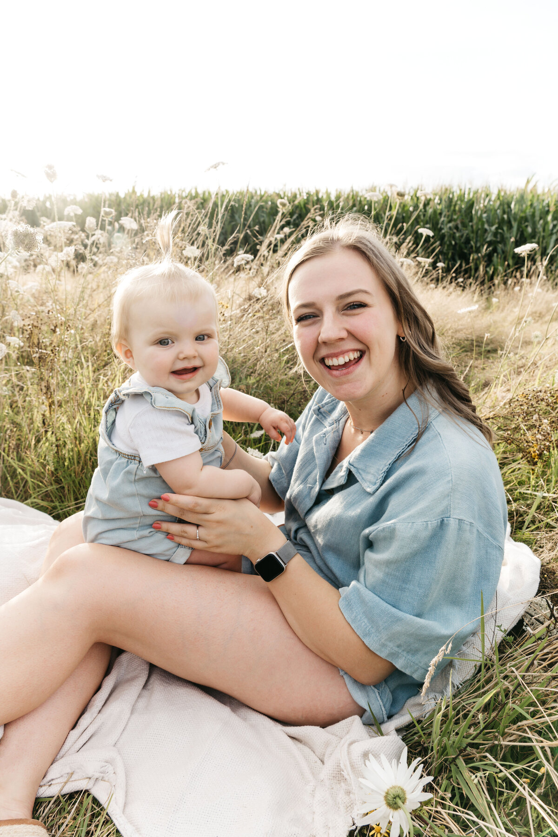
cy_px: 418
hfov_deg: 46.4
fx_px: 651
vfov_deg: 65.5
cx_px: 279
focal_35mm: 28
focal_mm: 28
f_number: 9
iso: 200
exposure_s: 1/100
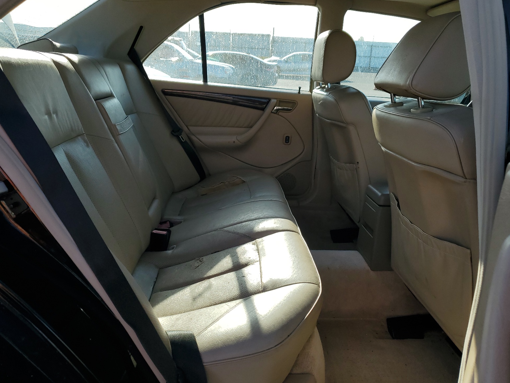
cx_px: 255
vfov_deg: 51.4
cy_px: 191
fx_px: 398
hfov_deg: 65.3
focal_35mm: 27
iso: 50
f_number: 1.5
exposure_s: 1/1429
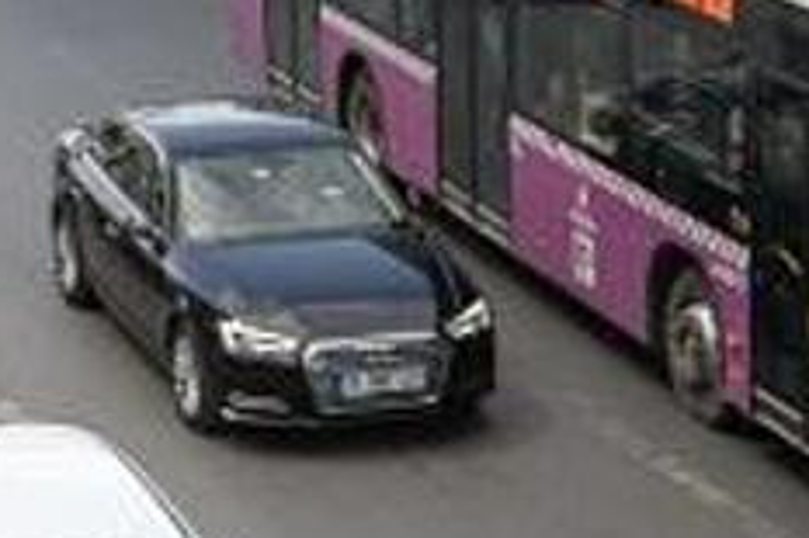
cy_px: 260
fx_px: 3436
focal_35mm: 153
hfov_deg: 13.3
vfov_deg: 9.0
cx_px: 10
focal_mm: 42
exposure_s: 1/50
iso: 250
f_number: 22
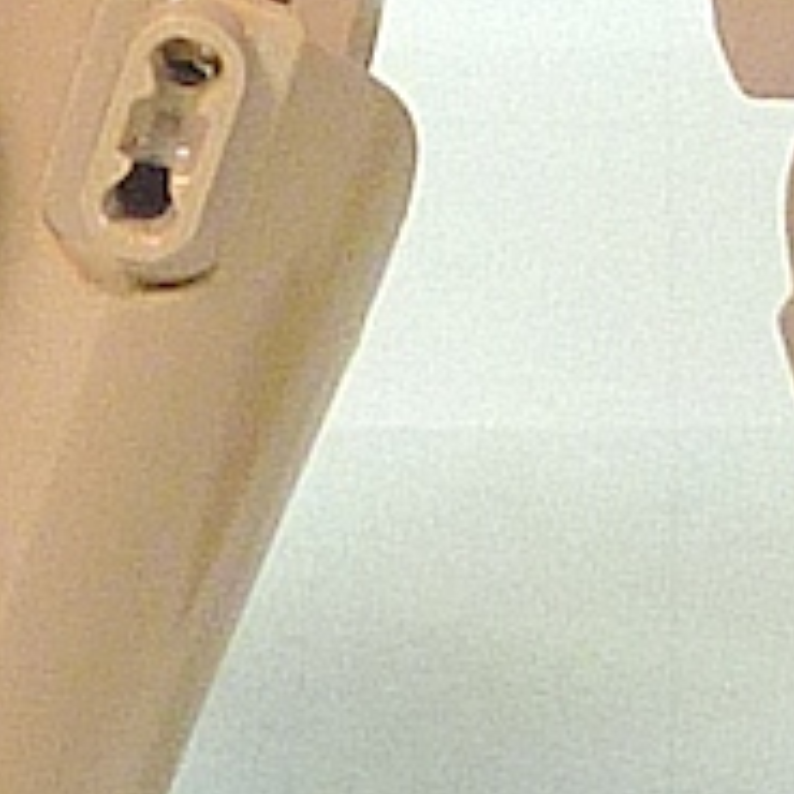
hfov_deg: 5.1
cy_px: -571
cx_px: 571
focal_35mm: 344
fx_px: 8927
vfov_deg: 5.0
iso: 160
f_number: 2.8
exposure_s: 1/30
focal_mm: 5.5
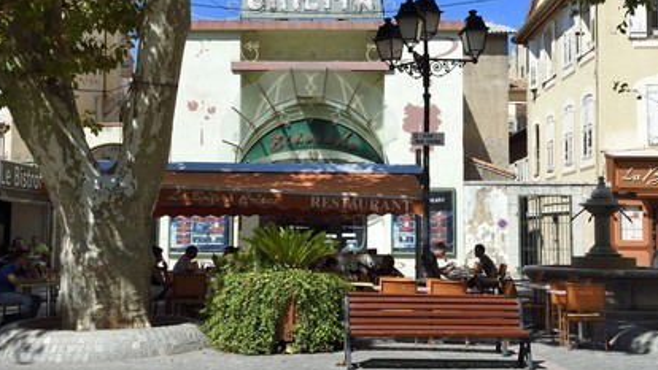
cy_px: 157
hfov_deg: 40.6
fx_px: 890
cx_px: 329
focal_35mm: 51
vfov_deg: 23.5
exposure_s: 1/200
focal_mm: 48
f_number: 13
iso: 200
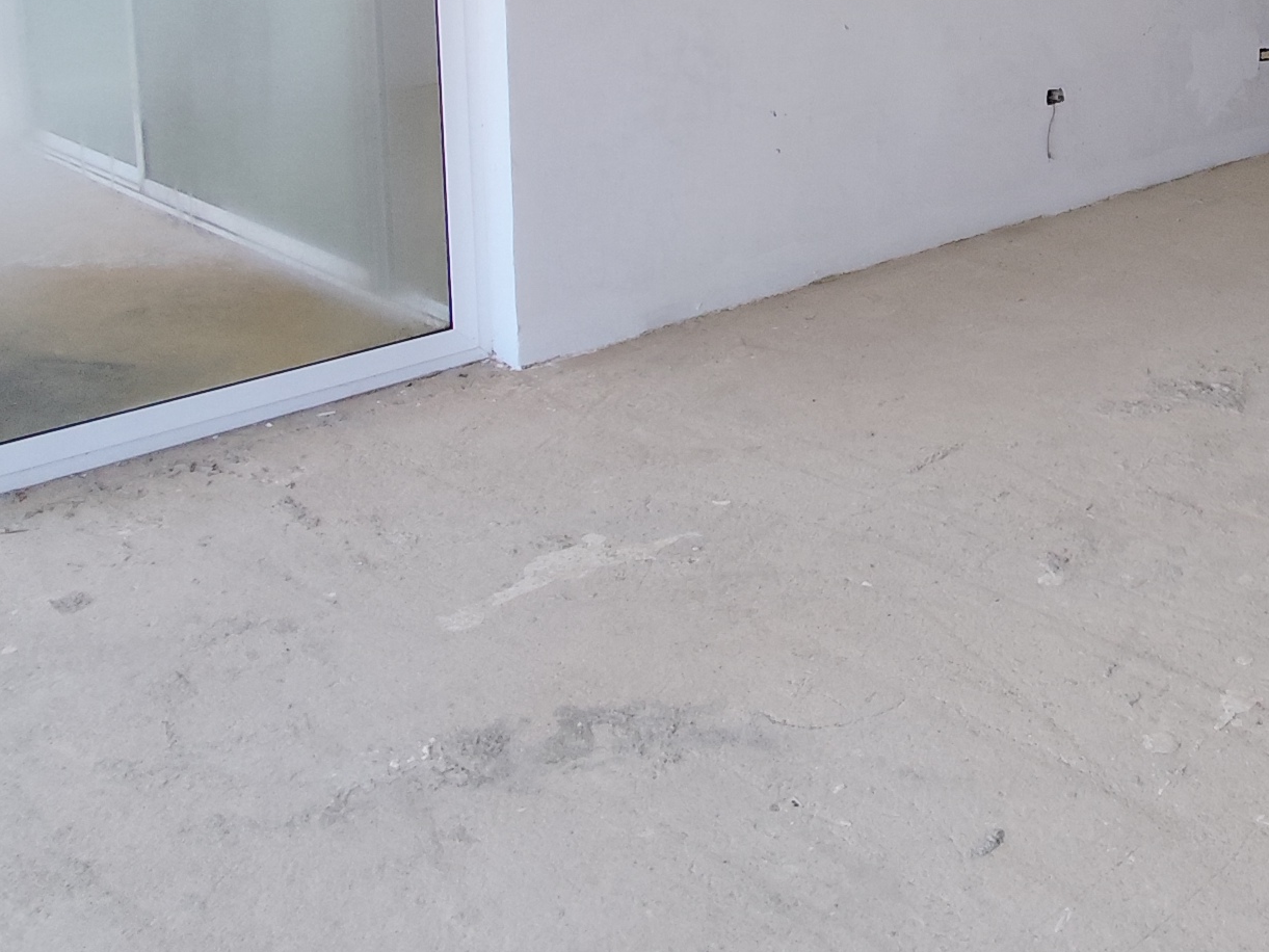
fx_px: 1577
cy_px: 51
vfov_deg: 31.6
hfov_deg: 40.8
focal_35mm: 43
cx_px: 1121
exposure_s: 1/399
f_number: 2.2
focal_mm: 1.65
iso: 50
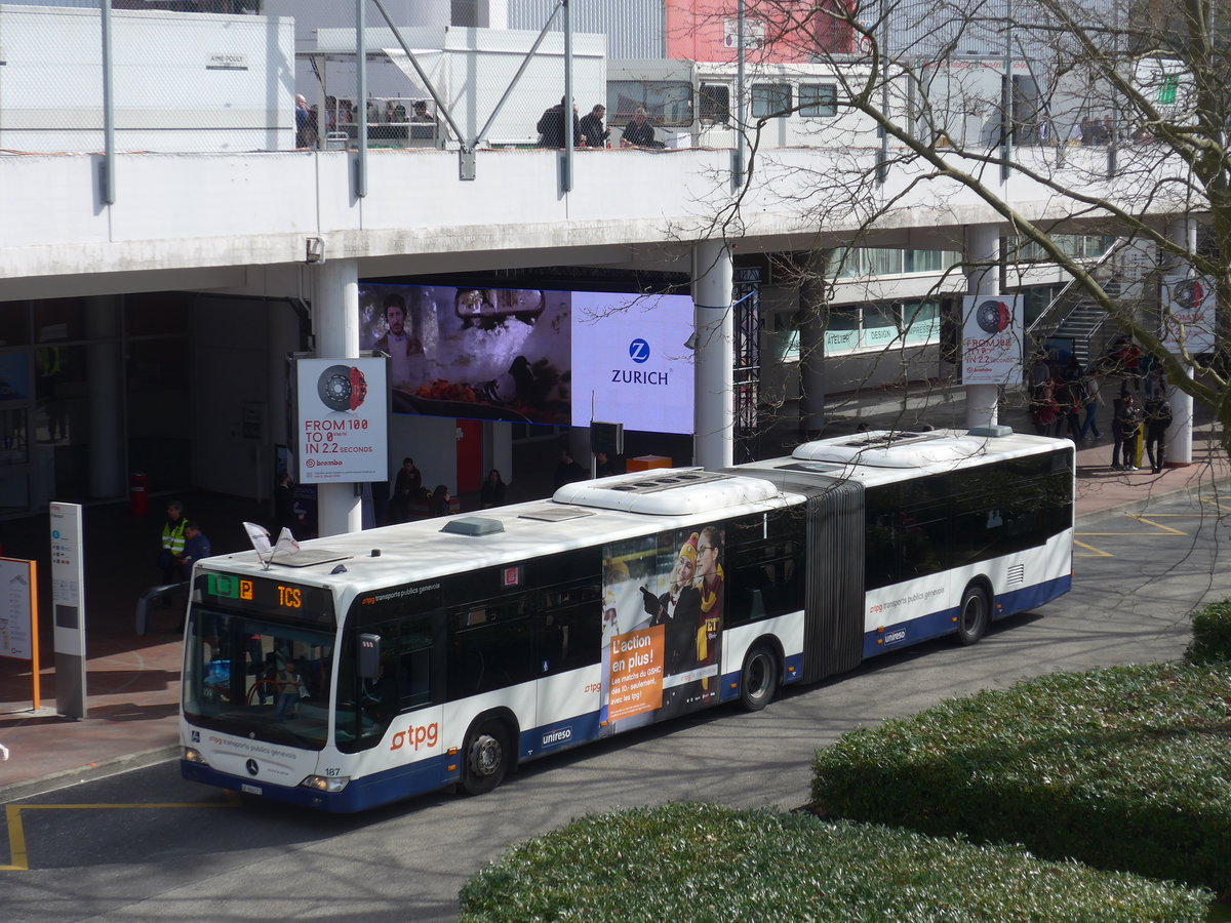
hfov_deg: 24.4
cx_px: 616
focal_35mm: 80
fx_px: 2845
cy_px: 462
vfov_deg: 18.4
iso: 80
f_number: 4.4
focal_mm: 16
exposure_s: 1/500
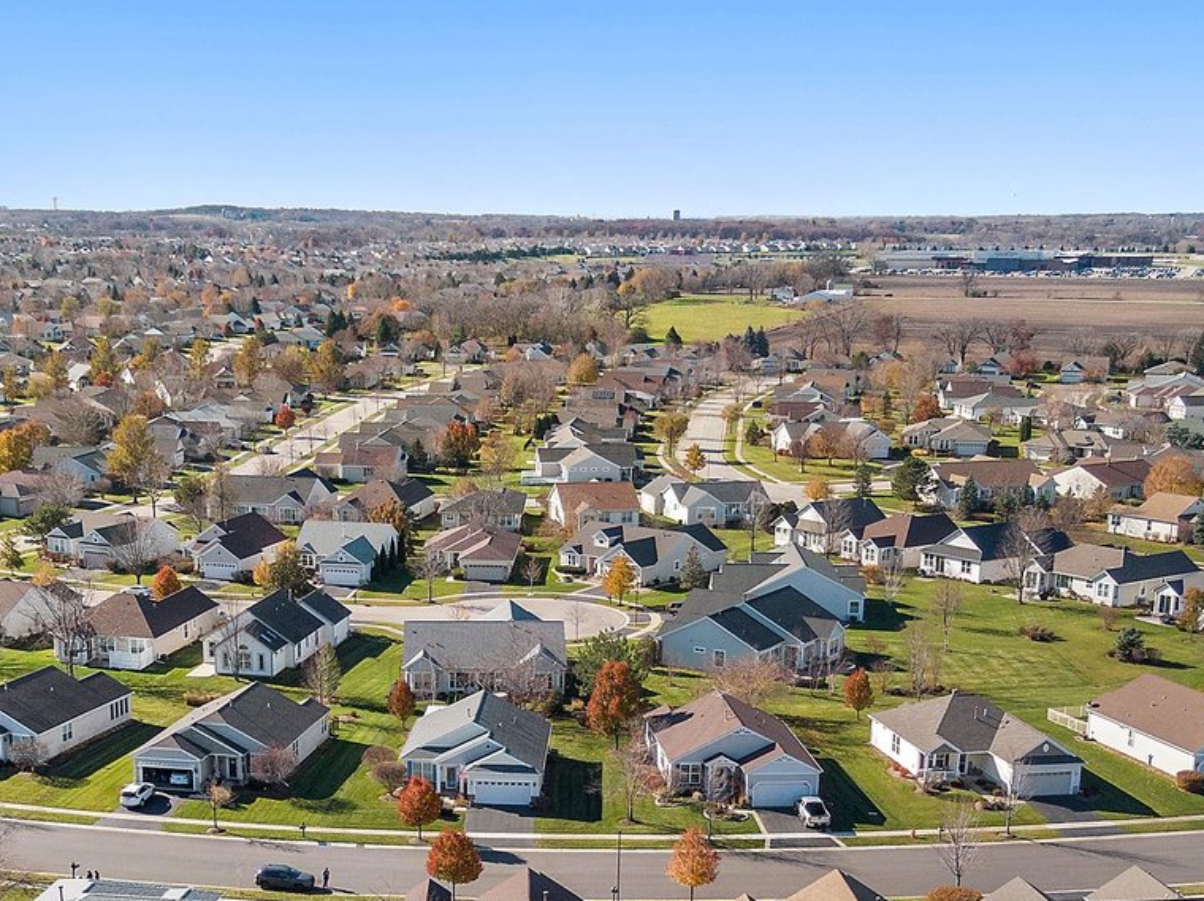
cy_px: 811
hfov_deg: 34.8
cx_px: 474
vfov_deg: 25.7
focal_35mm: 55
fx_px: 1912
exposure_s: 1/1000
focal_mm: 5.11
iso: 100
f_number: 3
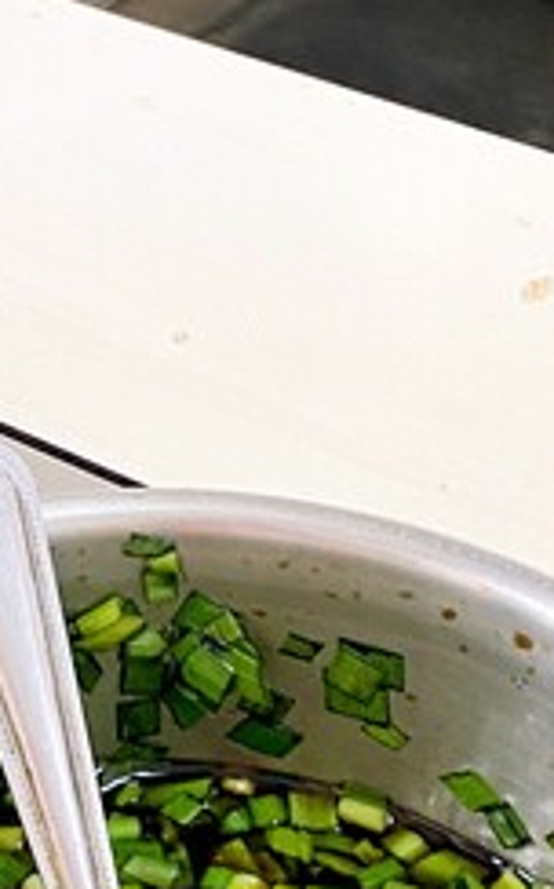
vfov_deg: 21.6
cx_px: -31
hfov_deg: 13.4
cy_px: 313
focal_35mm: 96
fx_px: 2325
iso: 125
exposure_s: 1/60
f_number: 1.8
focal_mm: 4.25
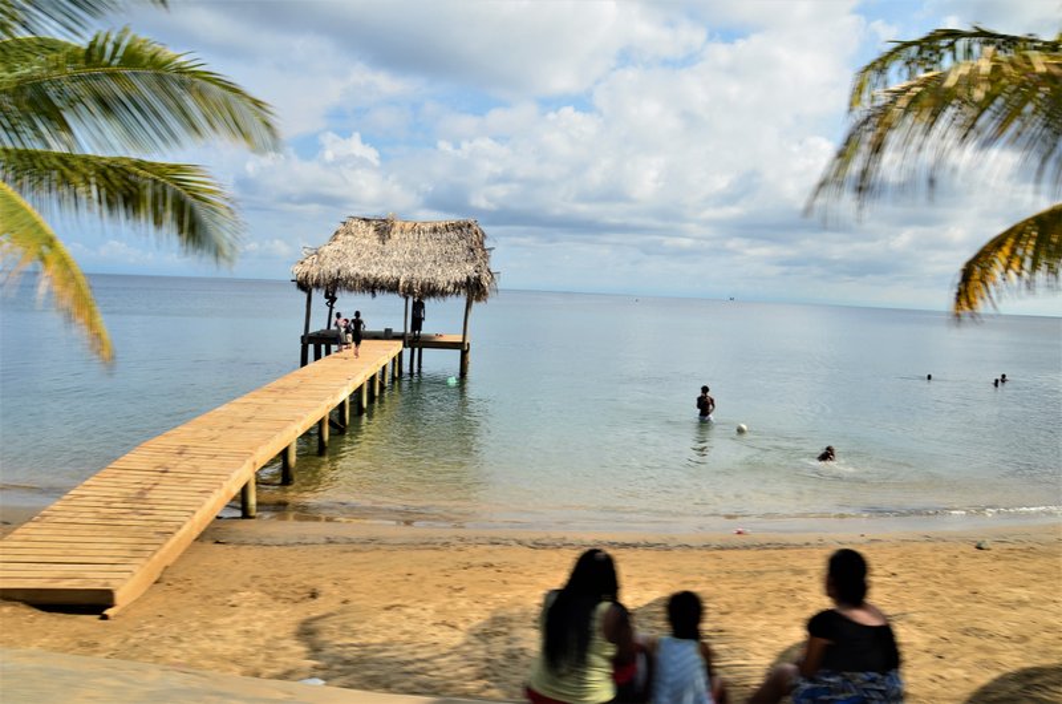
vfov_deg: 47.7
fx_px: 795
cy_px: 352
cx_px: 531
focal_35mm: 27
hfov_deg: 67.5
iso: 250
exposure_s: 1/200
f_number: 10
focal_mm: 18
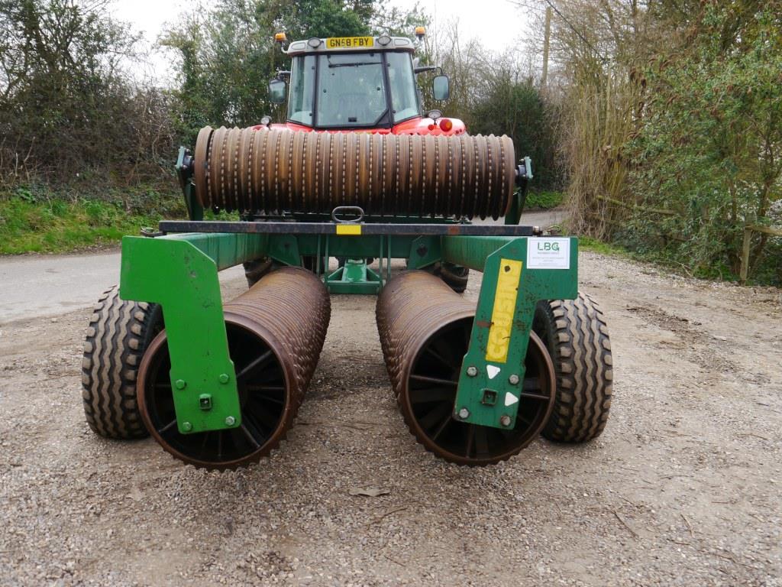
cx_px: 391
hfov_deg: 51.4
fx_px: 813
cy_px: 294
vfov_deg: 39.7
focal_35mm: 36
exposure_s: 1/160
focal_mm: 18
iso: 160
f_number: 5.6
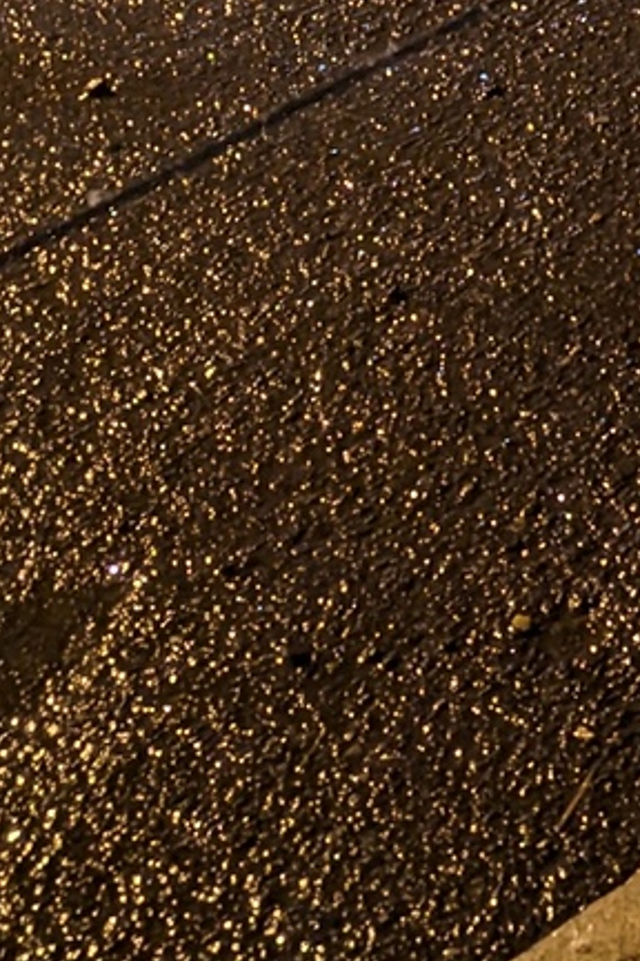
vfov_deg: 16.2
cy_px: -634
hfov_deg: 9.6
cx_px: 1898
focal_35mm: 111
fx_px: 2960
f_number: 1.85
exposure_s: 1/3.29
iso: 802
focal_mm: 6.81
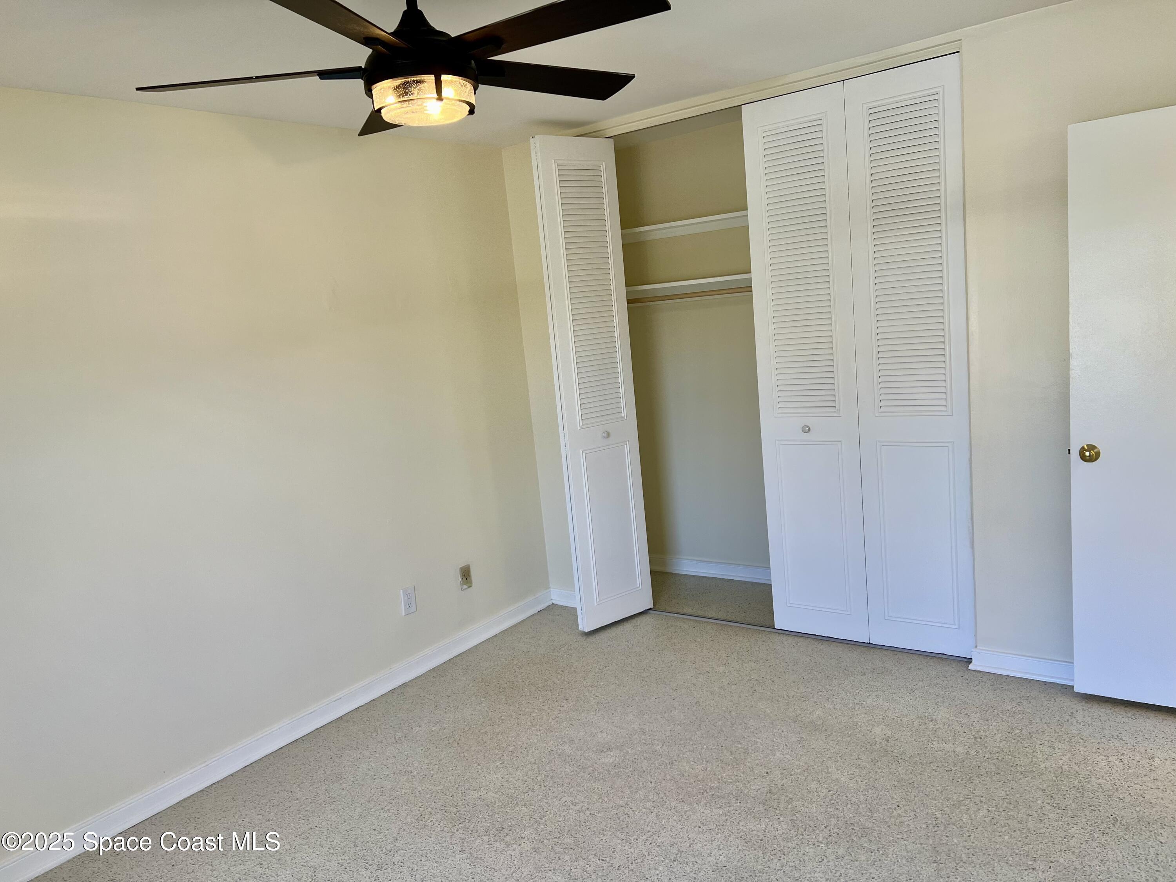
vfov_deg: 53.1
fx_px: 883
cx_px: 588
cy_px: 441
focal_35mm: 26
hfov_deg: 67.3
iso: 64
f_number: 1.5
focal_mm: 5.7
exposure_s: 1/144
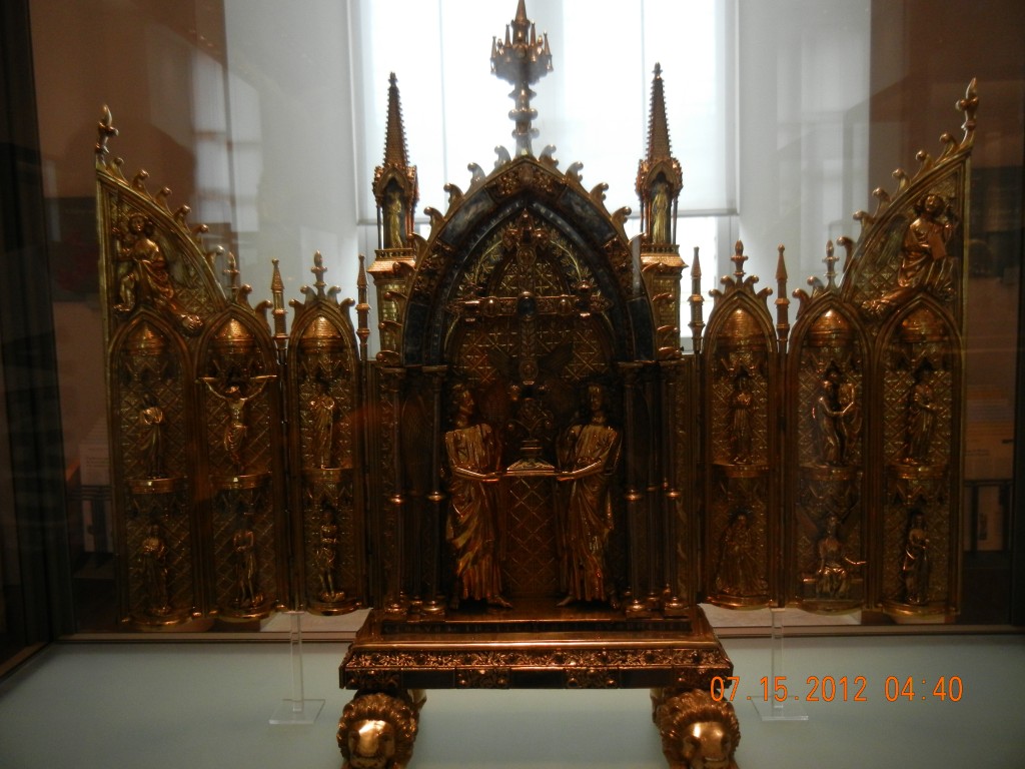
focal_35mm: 30
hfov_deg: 60.0
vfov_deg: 46.8
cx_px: 512
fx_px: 888
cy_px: 384
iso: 400
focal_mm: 5.4
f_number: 3.5
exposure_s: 1/36.4
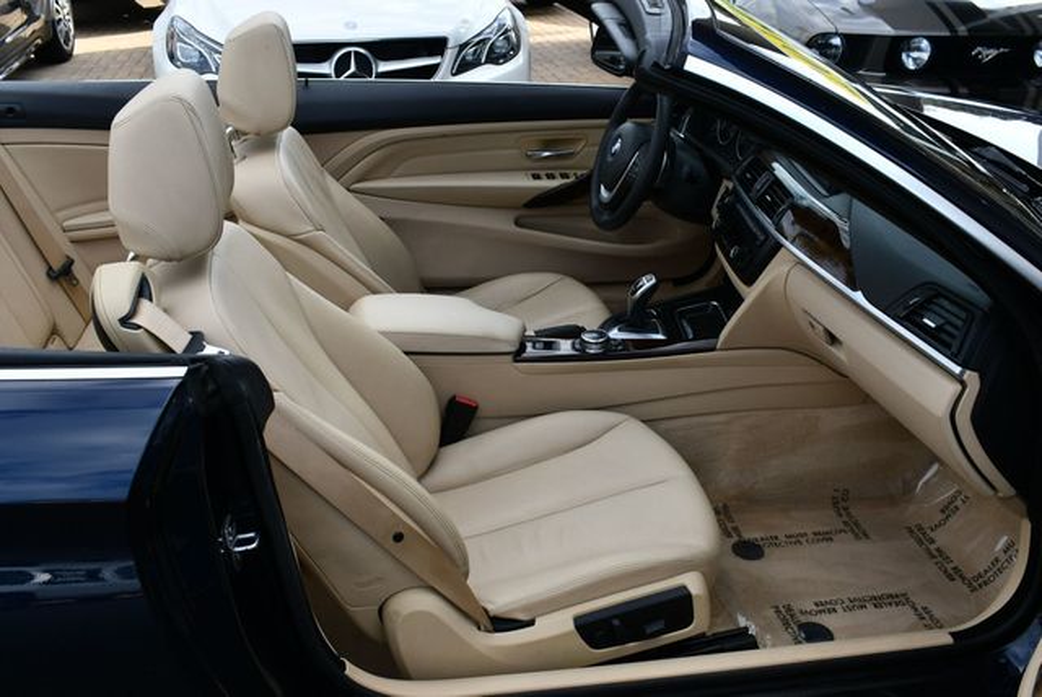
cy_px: 348
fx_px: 1043
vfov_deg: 36.9
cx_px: 521
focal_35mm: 36
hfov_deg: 53.1
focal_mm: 18
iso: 200
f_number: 7.1
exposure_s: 1/250
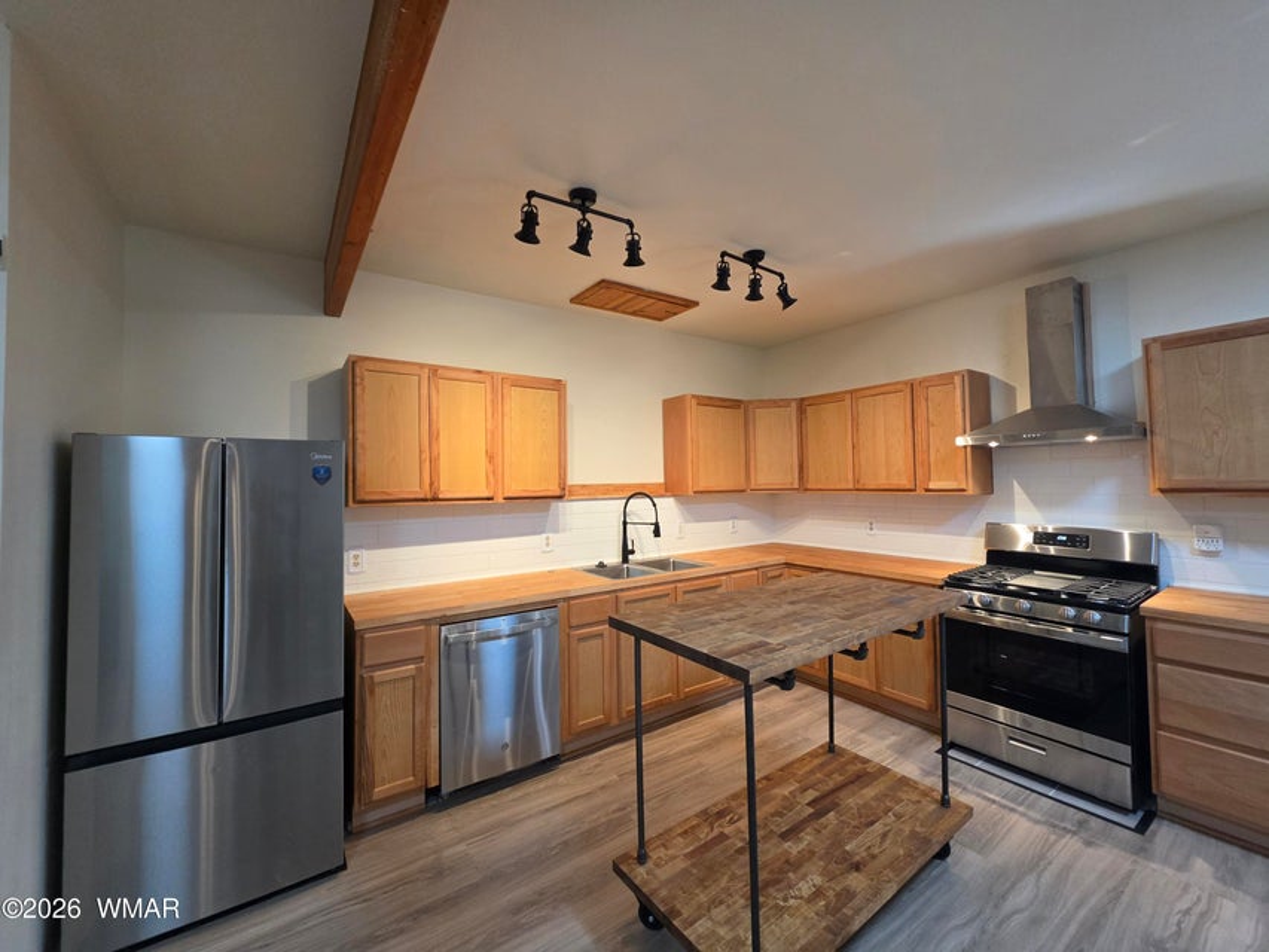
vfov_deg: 89.9
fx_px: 477
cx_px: 634
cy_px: 476
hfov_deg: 106.2
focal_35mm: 13
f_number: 1.9
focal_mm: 2.2
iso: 250
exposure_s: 1/120
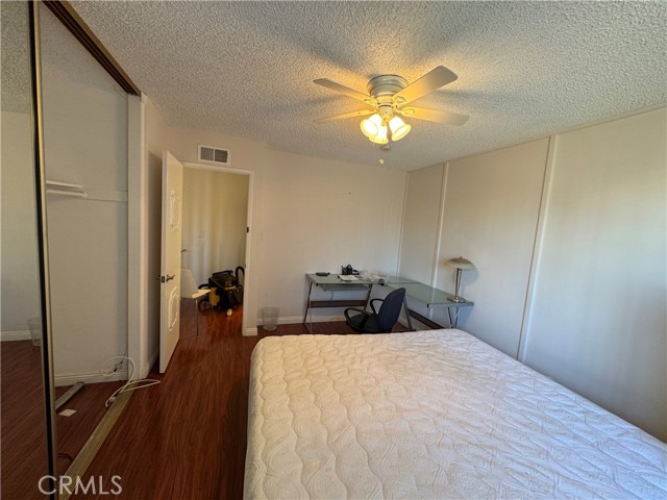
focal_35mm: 14
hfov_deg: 102.1
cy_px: 250
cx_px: 334
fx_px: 270
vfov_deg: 85.7
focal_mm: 2.22
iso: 160
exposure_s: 1/60
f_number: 2.2
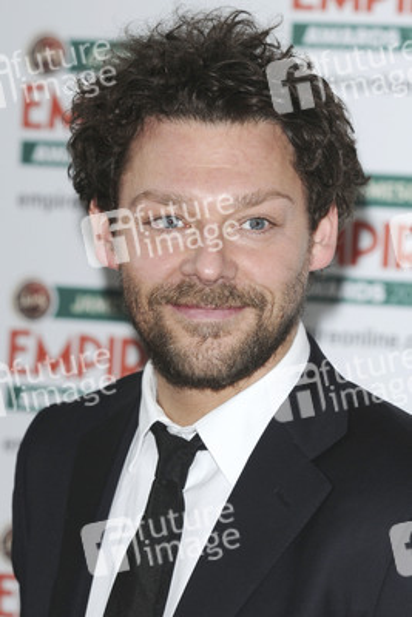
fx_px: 2881
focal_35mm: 168
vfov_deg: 12.2
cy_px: 308
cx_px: 206
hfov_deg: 8.2
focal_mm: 112
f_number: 5
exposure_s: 1/160
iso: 400
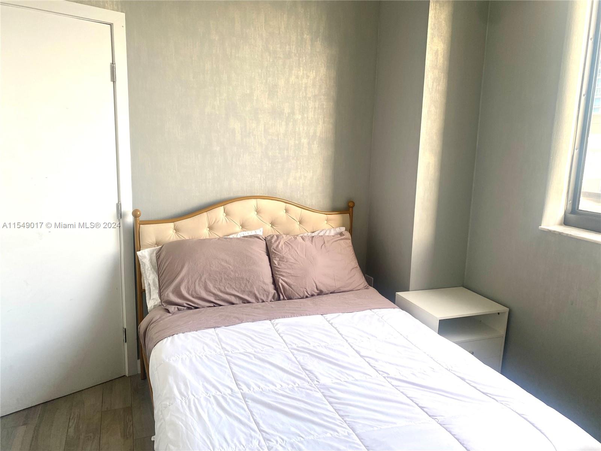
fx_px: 451
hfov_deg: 67.3
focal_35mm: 26
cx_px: 300
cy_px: 226
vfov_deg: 53.1
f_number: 1.8
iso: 80
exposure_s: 1/122
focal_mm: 4.25
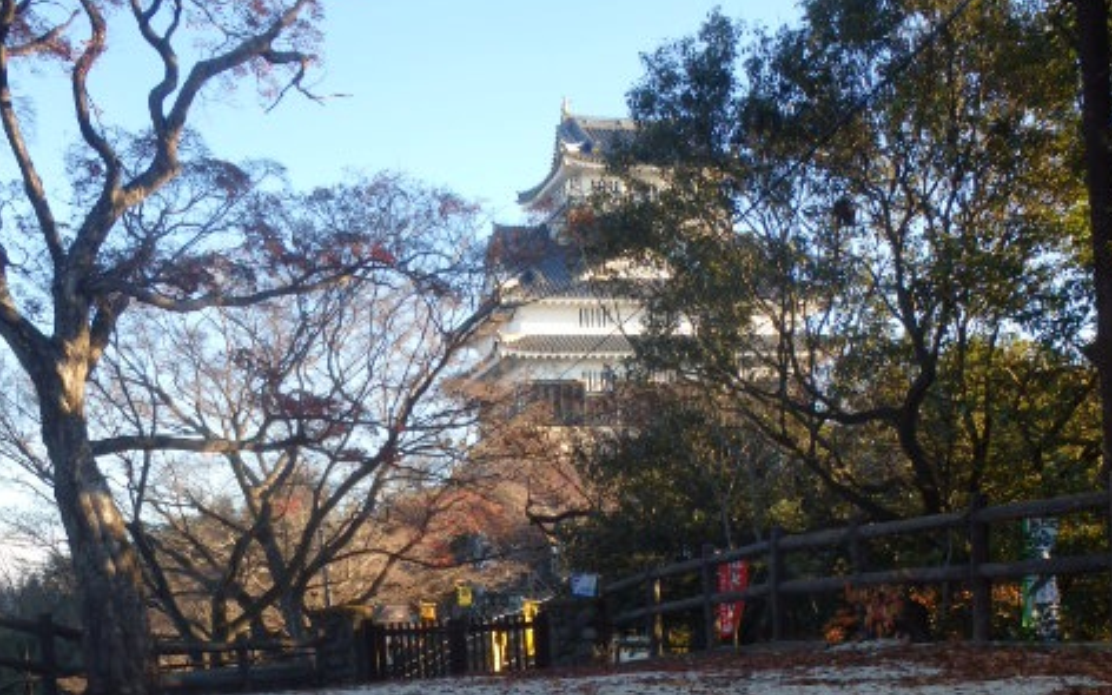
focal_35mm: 46
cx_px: 561
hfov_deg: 43.5
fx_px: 1394
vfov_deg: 26.5
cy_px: 695
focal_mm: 5.7
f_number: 4.2
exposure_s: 1/100
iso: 125
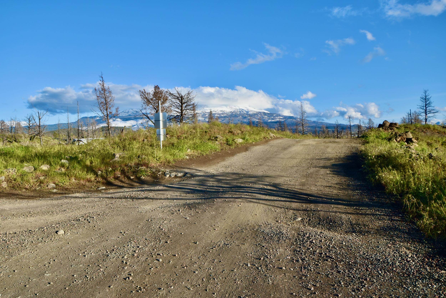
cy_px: 149
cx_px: 223
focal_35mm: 28
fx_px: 353
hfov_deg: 64.5
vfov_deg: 45.7
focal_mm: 19
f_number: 8
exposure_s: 1/250
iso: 110
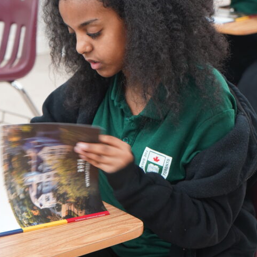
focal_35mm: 126
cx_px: 97
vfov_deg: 13.8
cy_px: 127
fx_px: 1058
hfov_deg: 13.8
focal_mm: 70
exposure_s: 1/30
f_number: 5.6
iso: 1000
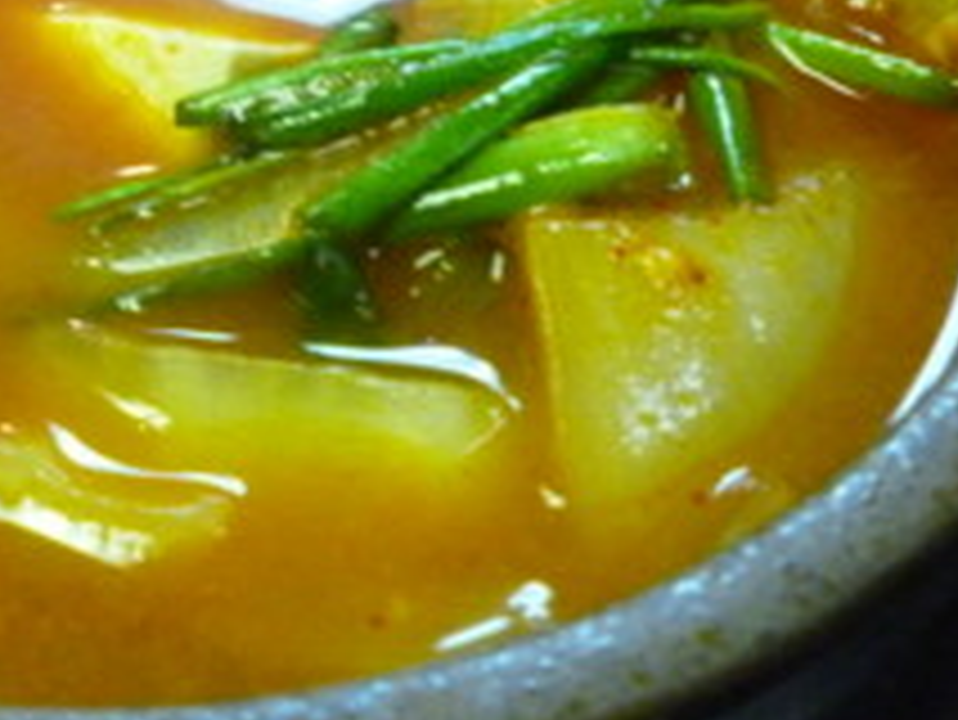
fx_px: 1745
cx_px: 103
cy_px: 76
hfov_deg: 29.5
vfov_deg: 22.7
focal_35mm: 63
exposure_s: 1/20
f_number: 3.1
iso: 800
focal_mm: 5
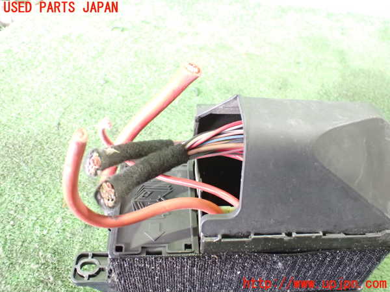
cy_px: 146
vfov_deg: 46.8
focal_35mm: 30
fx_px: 338
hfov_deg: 60.0
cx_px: 195
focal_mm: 5.4
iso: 1600
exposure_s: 1/30
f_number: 2.3
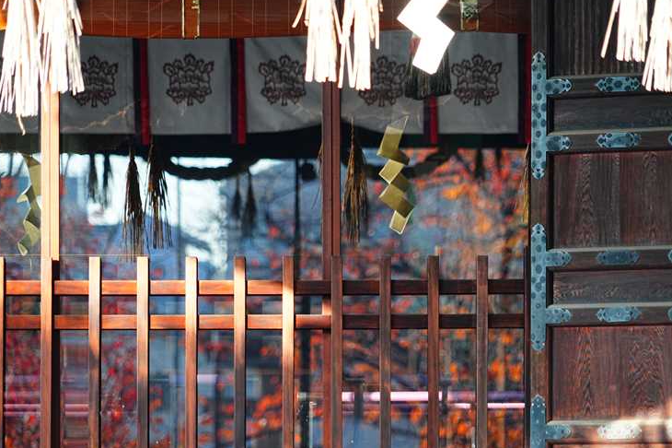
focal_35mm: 263
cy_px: 234
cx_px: 325
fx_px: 4907
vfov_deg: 5.2
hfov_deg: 7.8
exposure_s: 1/250
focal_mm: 240
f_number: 6.3
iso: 2000
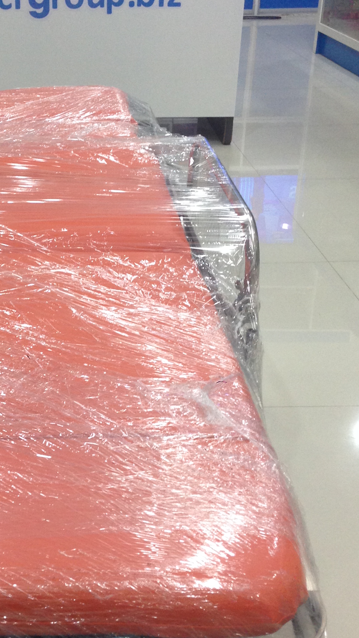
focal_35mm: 56
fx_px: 948
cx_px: 36
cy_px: 332
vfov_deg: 37.2
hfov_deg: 21.0
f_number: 2.4
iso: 100
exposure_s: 1/20
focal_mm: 4.12
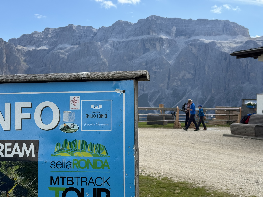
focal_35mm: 48
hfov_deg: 39.7
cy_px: 98
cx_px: 132
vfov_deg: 30.3
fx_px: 365
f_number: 1.78
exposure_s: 1/3096
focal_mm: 6.76
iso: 64
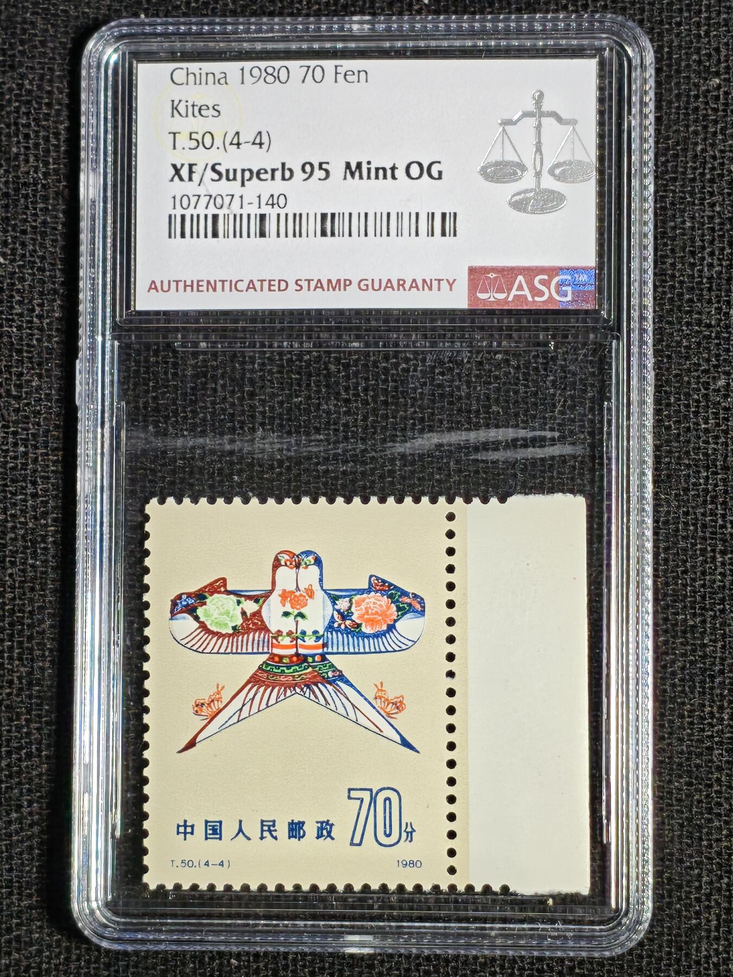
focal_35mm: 110
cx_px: 366
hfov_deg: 13.5
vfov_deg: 17.9
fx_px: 3106
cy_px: 488
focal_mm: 4.94
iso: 50
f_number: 1.5
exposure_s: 1/586
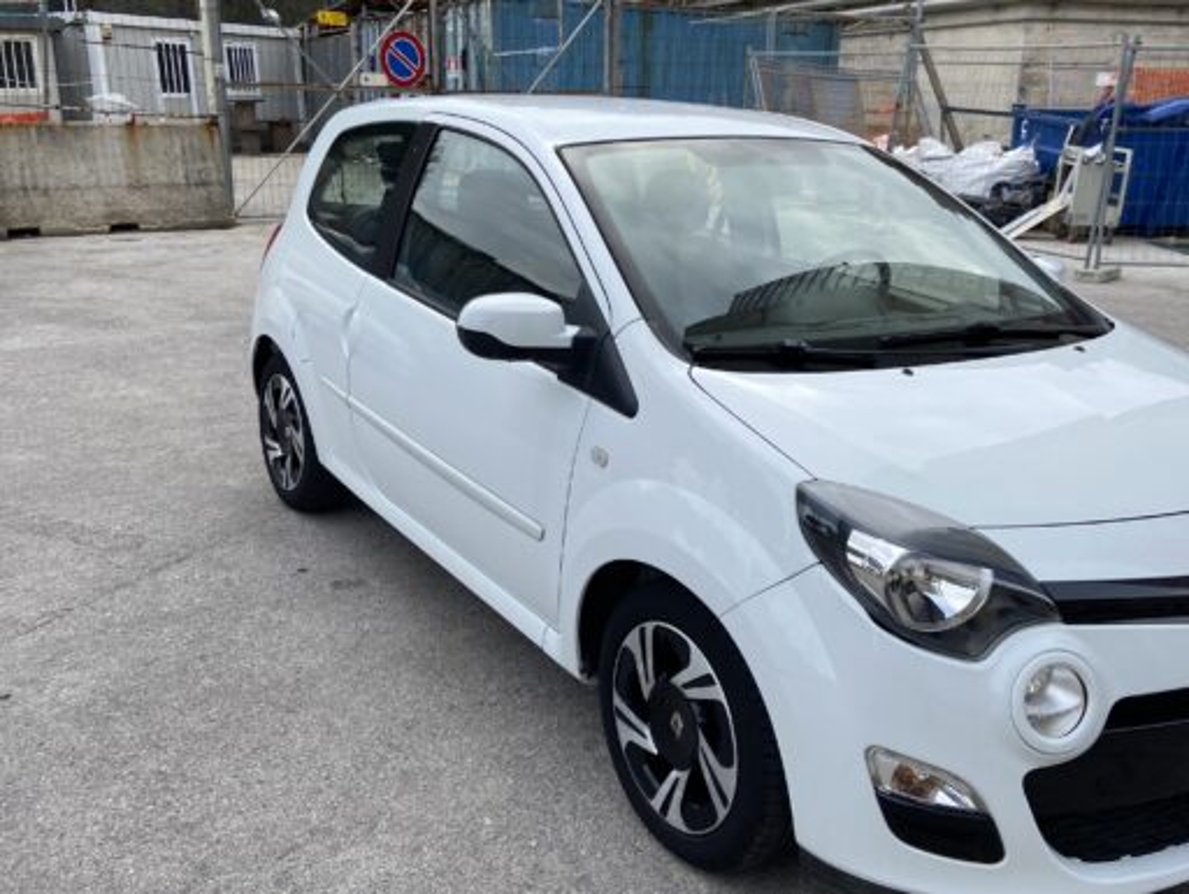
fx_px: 894
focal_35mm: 26
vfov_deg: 53.1
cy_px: 447
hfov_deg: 67.3
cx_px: 594
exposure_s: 1/934
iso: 32
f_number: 1.8
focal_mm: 4.25
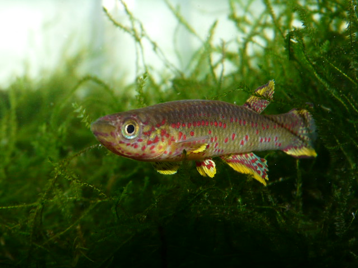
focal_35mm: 70
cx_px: 179
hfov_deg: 27.8
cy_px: 134
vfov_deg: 21.0
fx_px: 724
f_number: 4
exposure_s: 1/40
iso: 100
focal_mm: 7.2
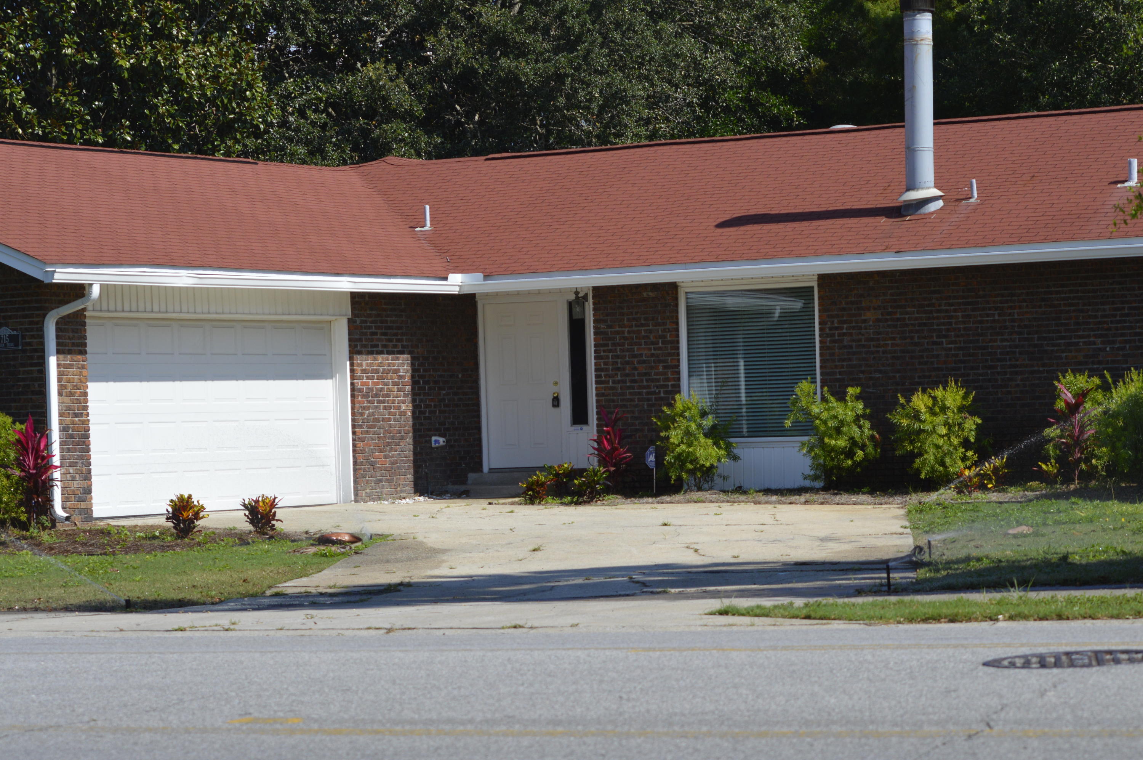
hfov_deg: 19.5
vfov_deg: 13.0
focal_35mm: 105
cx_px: 572
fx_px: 3330
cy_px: 380
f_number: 7.1
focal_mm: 70
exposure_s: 1/2000
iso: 400
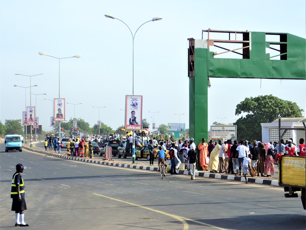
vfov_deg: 14.8
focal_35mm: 100
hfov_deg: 19.6
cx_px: 153
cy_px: 115
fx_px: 884
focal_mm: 18
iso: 100
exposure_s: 1/250
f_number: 6.3
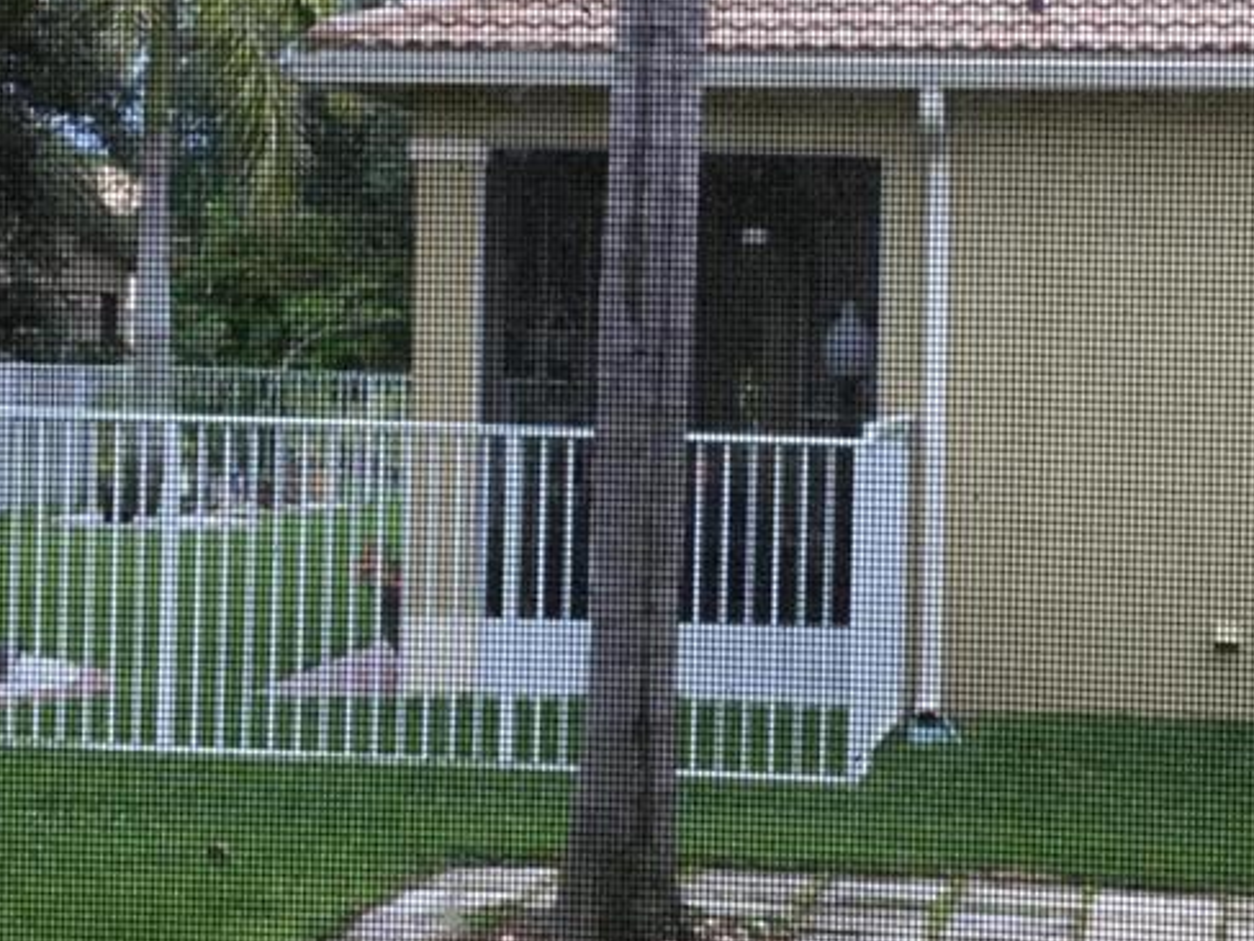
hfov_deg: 29.4
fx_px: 2355
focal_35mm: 65
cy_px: 381
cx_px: 938
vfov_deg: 22.6
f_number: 2.4
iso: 32
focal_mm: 3.3
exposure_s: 1/120
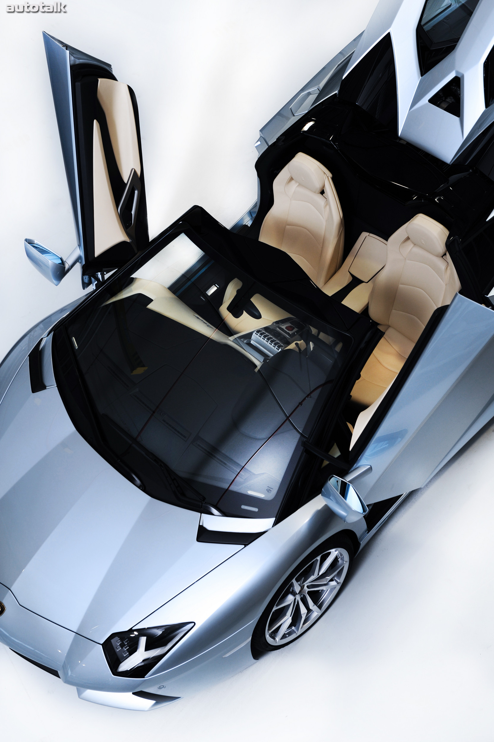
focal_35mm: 50
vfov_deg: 39.6
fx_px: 1030
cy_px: 371
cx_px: 247
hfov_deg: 27.0
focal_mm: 50
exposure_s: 1/125
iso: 320
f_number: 5
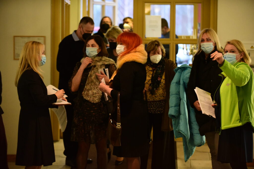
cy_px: 84
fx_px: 847
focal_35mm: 120
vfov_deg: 11.4
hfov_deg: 17.1
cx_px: 127
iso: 6400
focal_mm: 120
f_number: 3.2
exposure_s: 1/250
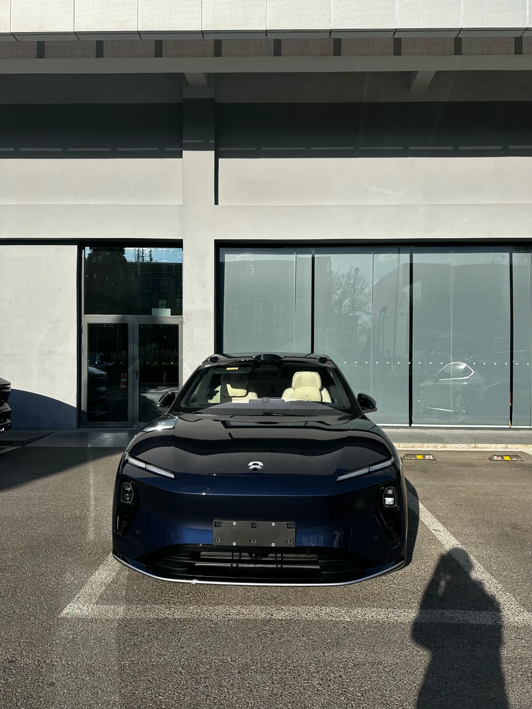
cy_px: 354
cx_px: 266
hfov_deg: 56.8
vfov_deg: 71.6
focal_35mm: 24
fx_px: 492
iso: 80
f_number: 1.78
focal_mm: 6.86
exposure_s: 1/3861
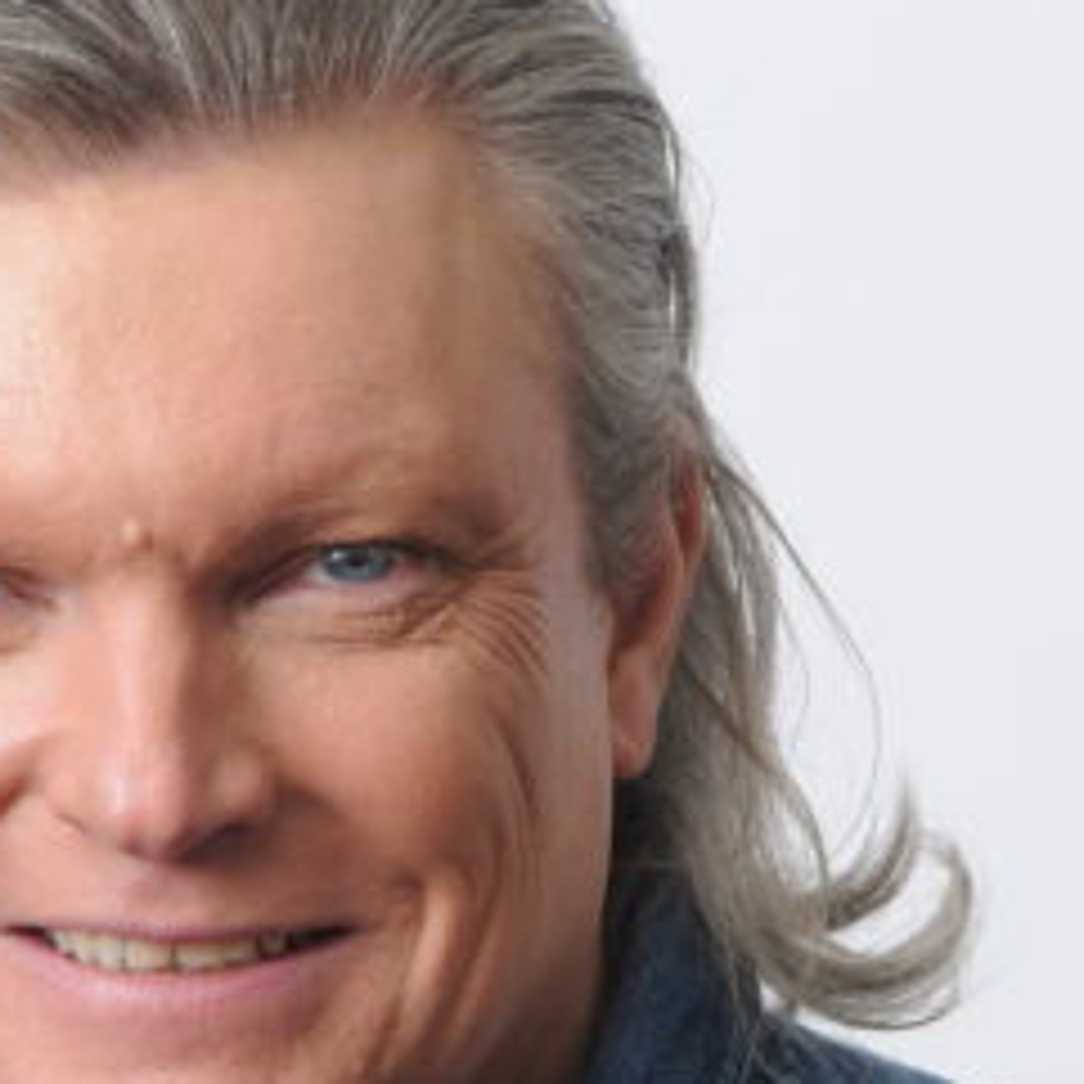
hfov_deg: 4.1
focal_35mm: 426
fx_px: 15105
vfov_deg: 4.1
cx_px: 297
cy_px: 918
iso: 200
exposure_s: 1/125
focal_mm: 105
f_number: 11
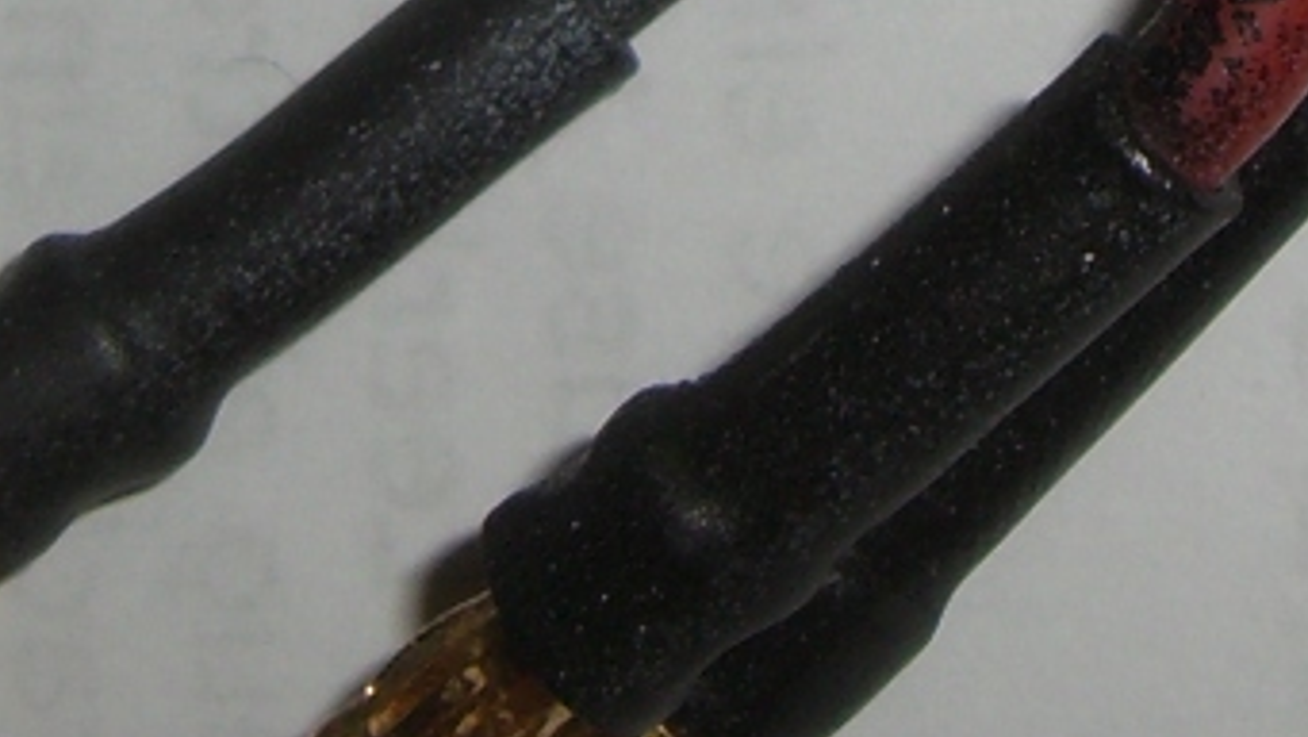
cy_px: -1363
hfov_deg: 11.1
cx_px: 1086
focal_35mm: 194
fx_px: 6730
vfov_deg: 5.9
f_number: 4.3
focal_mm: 6.2
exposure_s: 1/30
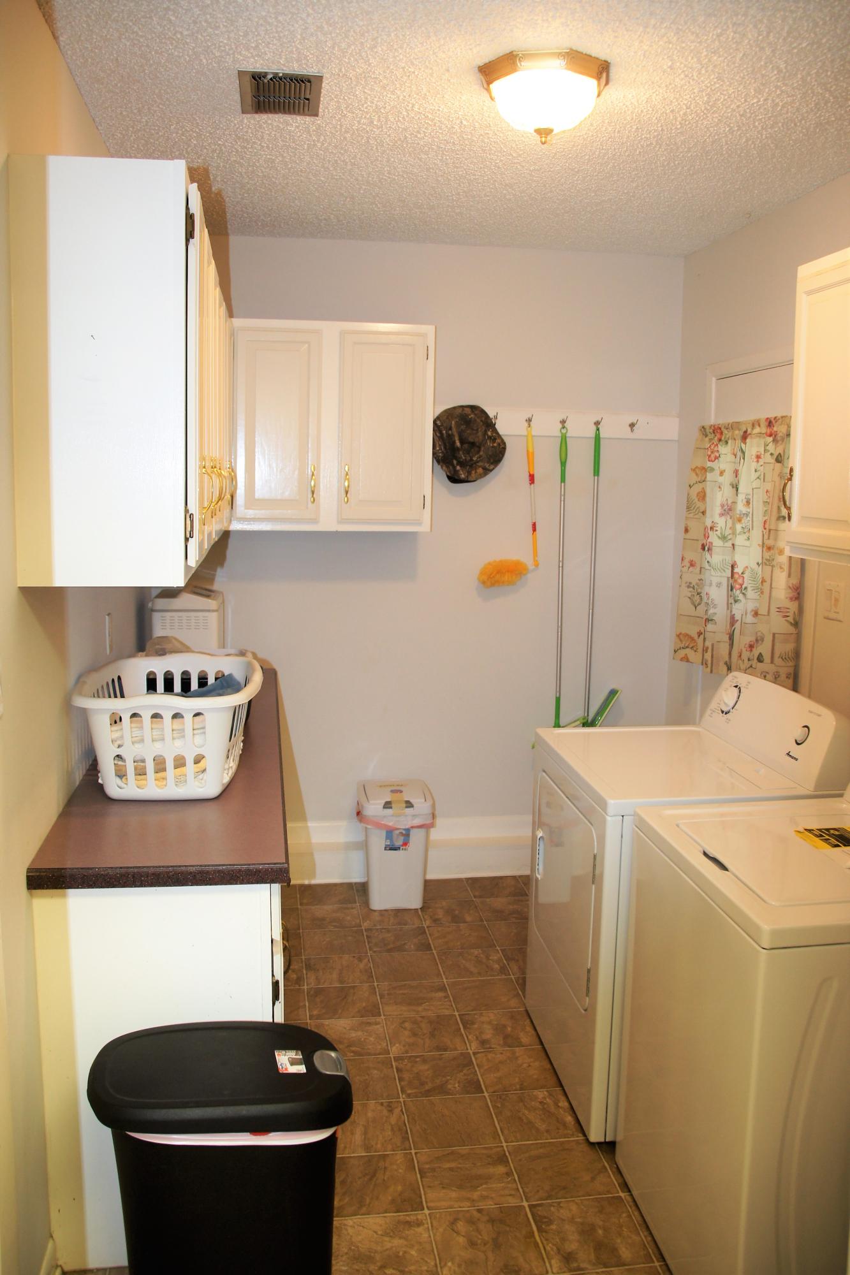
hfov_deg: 43.6
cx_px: 425
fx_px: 1063
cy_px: 638
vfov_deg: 61.9
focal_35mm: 30
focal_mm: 20
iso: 320
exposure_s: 1/60
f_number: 3.5
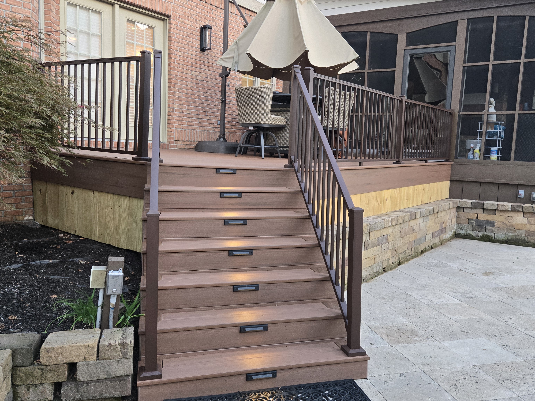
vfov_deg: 46.8
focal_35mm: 30
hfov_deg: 59.9
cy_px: 192
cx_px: 283
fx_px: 464
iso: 250
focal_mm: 5.4
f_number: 1.8
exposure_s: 1/120
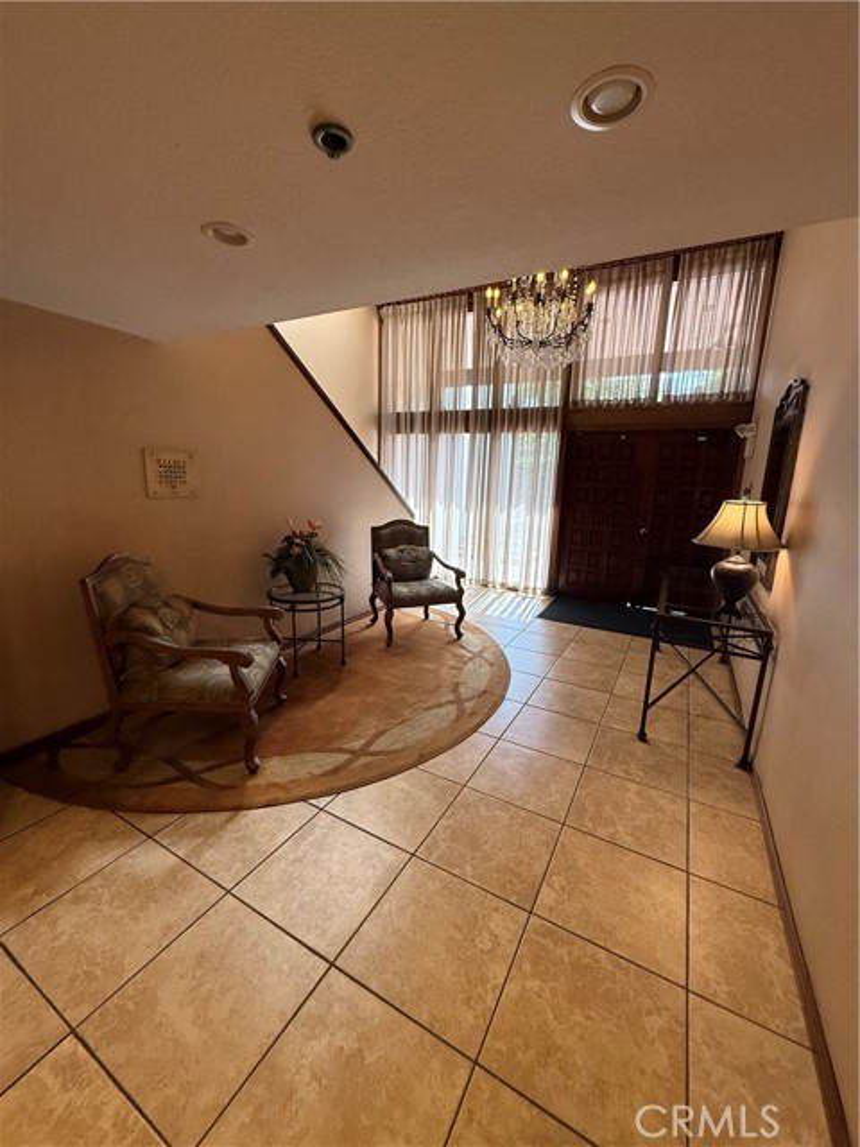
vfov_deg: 102.1
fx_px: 464
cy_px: 574
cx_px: 430
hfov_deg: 85.7
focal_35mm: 14
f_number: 2.2
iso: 250
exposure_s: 1/120
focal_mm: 2.22
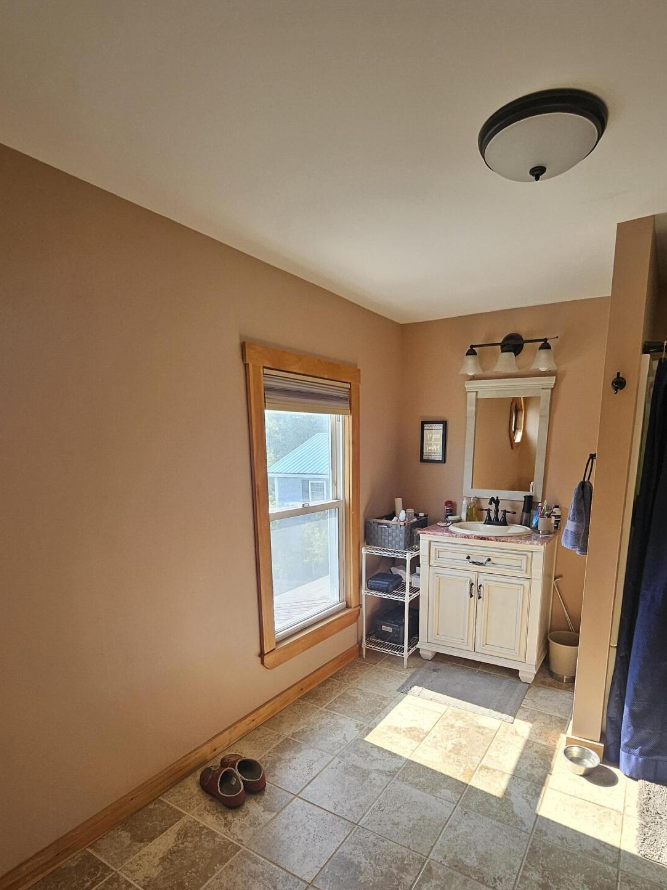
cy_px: 573
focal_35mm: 18
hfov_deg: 71.4
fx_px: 462
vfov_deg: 85.5
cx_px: 366
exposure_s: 1/120
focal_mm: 1.74
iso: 40
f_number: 2.2
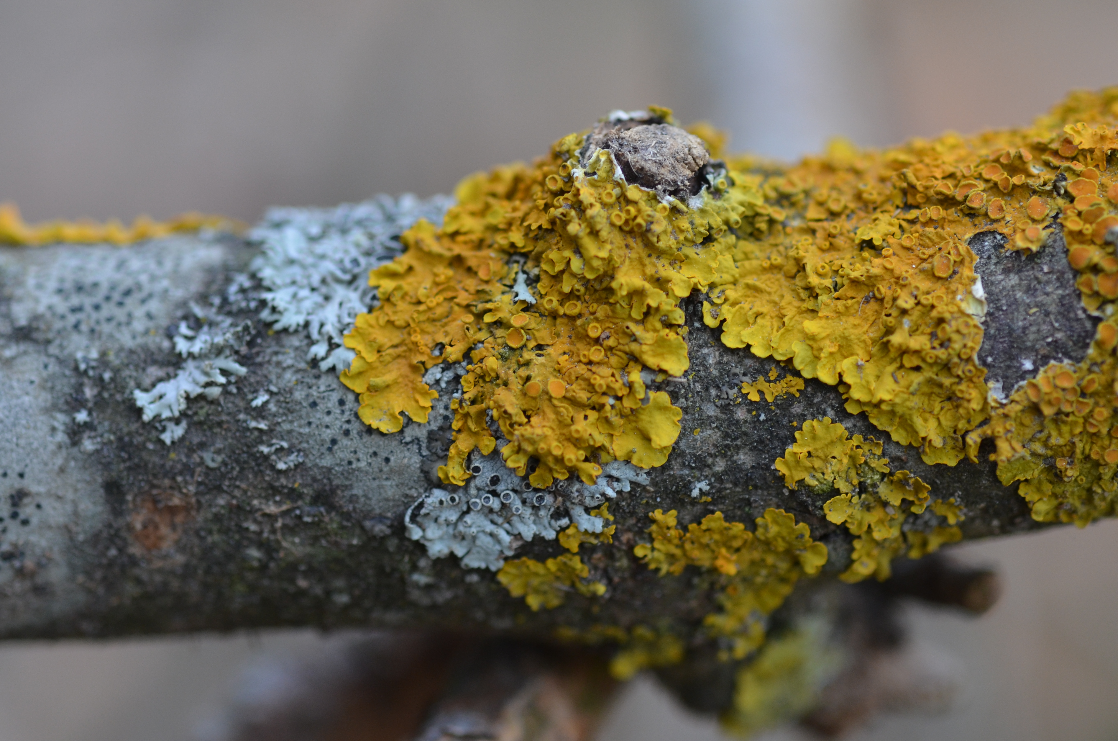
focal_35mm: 117
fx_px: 3626
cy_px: 359
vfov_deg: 11.7
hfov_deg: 17.5
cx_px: 605
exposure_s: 1/320
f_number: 4.5
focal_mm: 60
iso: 400
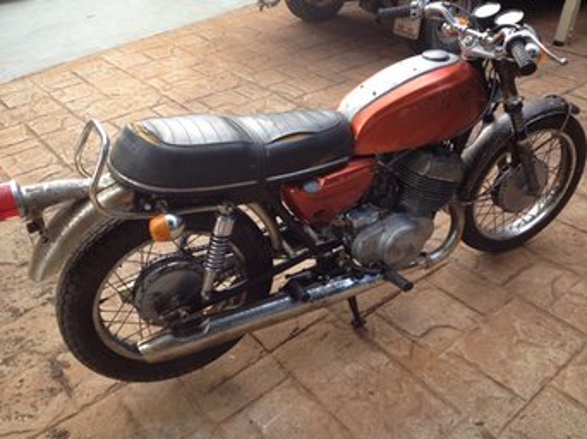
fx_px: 593
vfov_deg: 40.7
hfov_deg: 52.7
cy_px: 220
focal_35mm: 35
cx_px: 294
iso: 80
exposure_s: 1/120
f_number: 2.4
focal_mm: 4.28
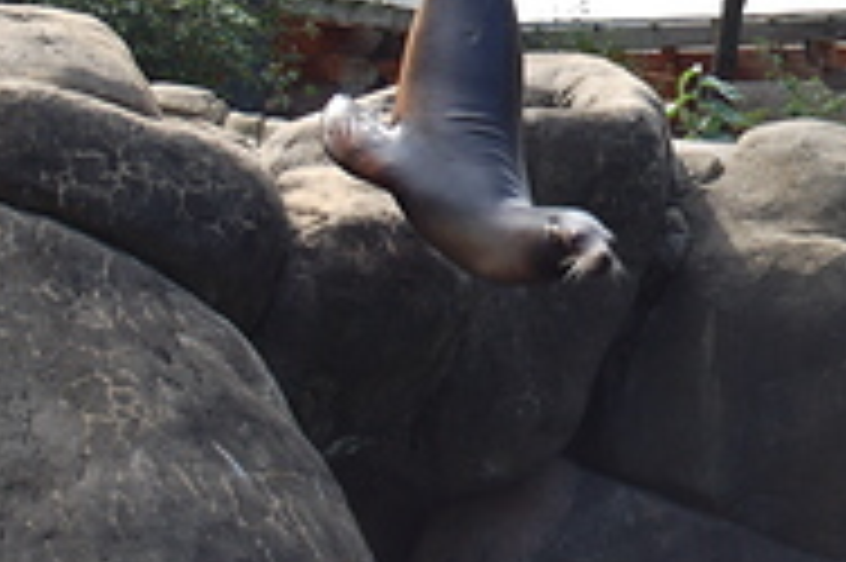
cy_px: 45
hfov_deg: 9.3
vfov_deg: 6.2
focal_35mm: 219
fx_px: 5150
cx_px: 792
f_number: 6.3
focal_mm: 55
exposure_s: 1/160
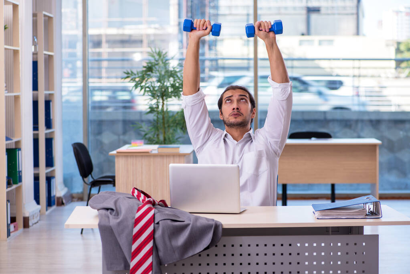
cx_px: 205
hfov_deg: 19.4
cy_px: 137
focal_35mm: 105
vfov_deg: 13.1
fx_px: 1196
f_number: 5.6
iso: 100
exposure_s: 1/100
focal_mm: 105
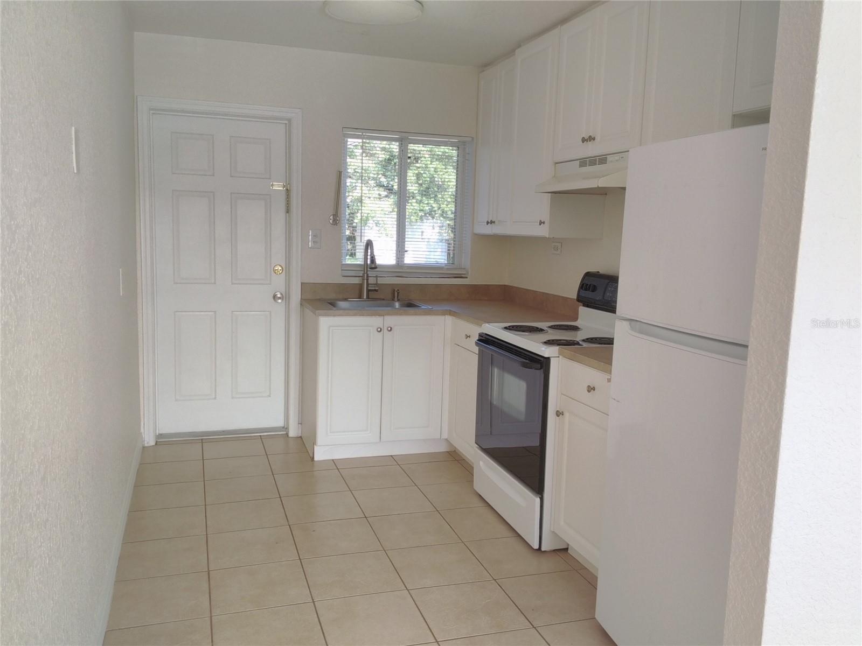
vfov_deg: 49.7
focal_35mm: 28
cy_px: 323
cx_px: 431
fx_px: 697
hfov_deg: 63.4
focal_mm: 3.69
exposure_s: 1/120
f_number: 2.65
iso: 89
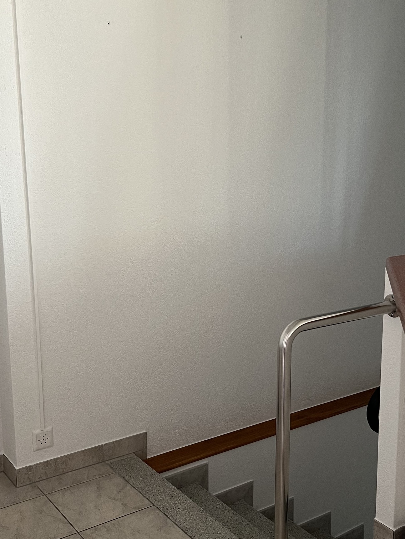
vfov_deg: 42.9
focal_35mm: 44
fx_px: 686
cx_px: 204
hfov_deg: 32.9
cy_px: 259
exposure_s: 1/69
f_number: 1.5
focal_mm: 5.7
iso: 125
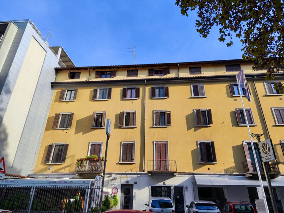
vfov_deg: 58.9
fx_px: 189
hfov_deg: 73.9
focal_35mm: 23
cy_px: 106
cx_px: 142
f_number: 1.8
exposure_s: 1/2150
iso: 50
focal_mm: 5.4
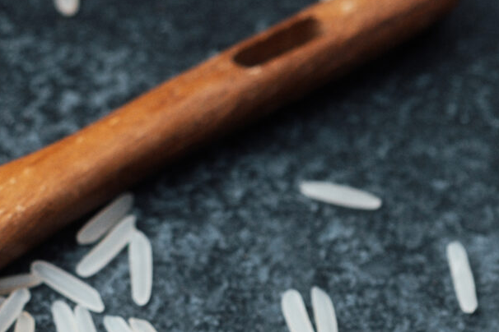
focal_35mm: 380
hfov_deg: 5.4
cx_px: -302
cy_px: 58
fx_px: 5267
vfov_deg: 3.6
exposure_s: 1/125
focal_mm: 60
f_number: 4
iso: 400
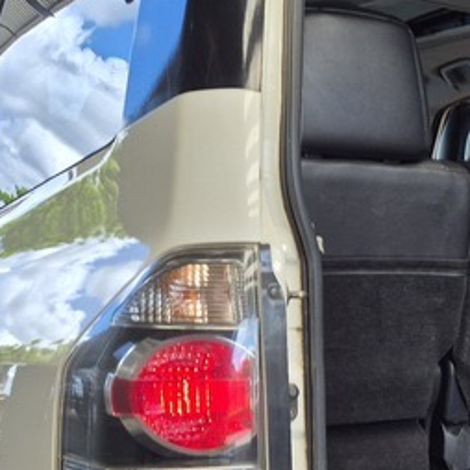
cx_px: 733
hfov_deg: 18.4
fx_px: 1260
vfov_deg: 20.6
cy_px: 439
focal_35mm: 82
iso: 25
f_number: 1.8
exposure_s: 1/161
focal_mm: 5.4
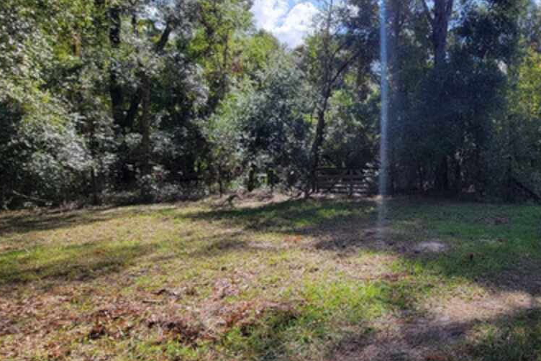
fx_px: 346
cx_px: 439
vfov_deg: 55.0
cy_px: 160
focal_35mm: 23
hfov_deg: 68.2
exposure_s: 1/809
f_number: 2.2
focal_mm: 2.2
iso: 50
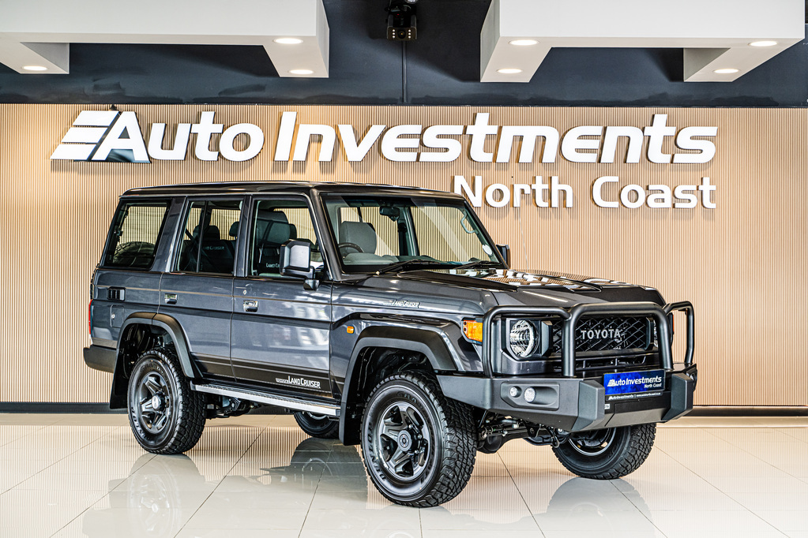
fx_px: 1324
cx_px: 404
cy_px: 269
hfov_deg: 33.9
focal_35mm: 59
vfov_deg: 23.0
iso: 500
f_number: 4
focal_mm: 59
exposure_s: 1/160
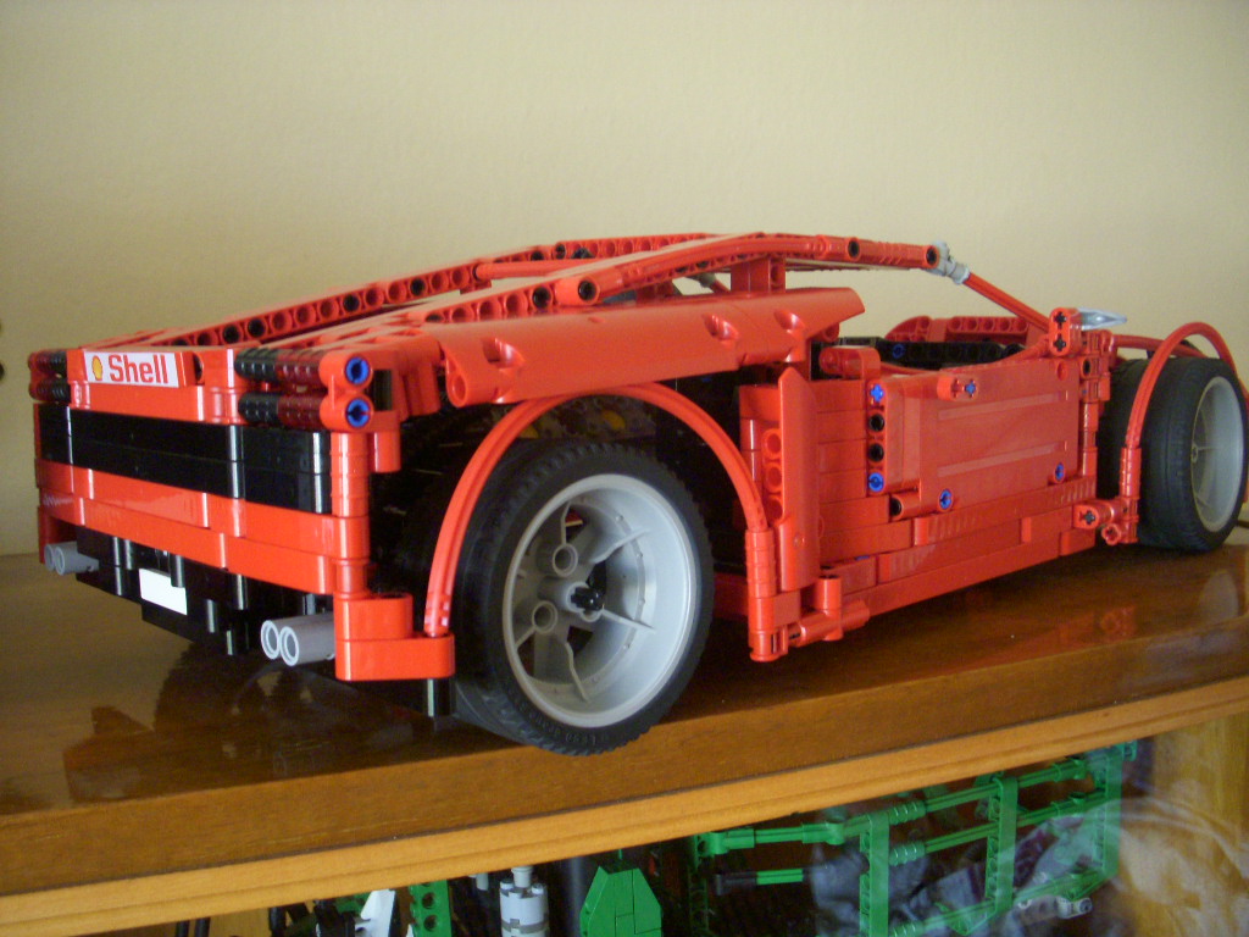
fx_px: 1371
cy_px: 468
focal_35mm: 38
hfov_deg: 49.0
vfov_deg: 37.7
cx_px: 624
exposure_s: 1/6
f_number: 3.3
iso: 400
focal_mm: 6.3
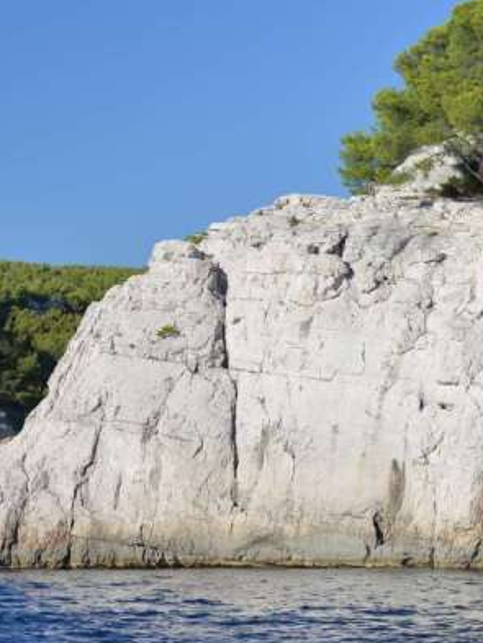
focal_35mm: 137
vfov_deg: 14.4
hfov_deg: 10.6
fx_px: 2547
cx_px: -133
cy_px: 254
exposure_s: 1/160
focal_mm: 70
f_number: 6.3
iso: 125
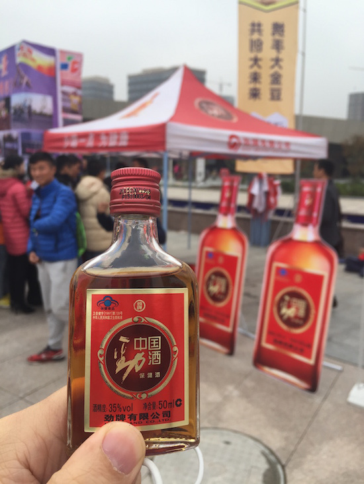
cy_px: 242
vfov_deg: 61.7
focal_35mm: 29
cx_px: 182
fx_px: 406
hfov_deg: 48.2
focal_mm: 4.15
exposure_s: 1/719
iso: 32
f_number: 2.2
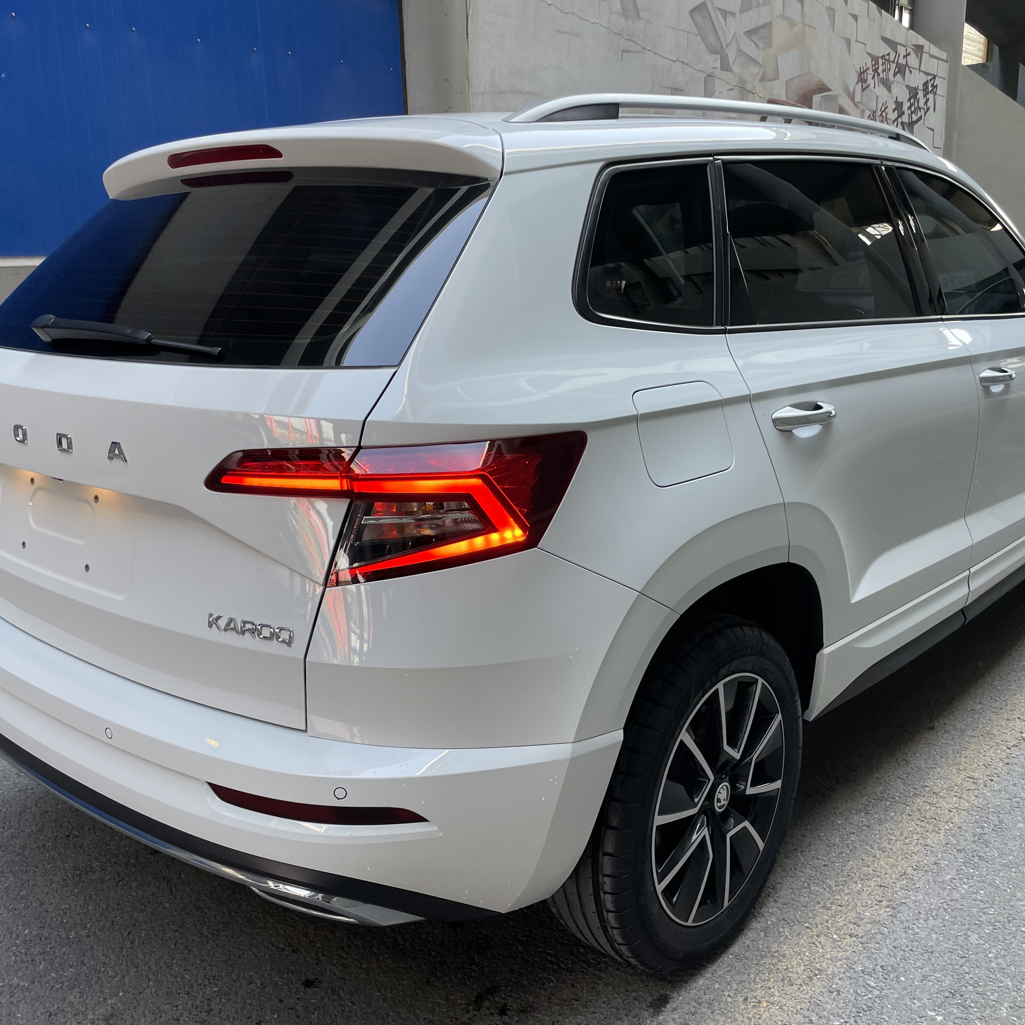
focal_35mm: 31
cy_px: 512
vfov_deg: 52.5
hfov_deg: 52.5
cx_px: 552
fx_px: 1039
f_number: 1.6
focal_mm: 4.2
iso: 32
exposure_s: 1/121
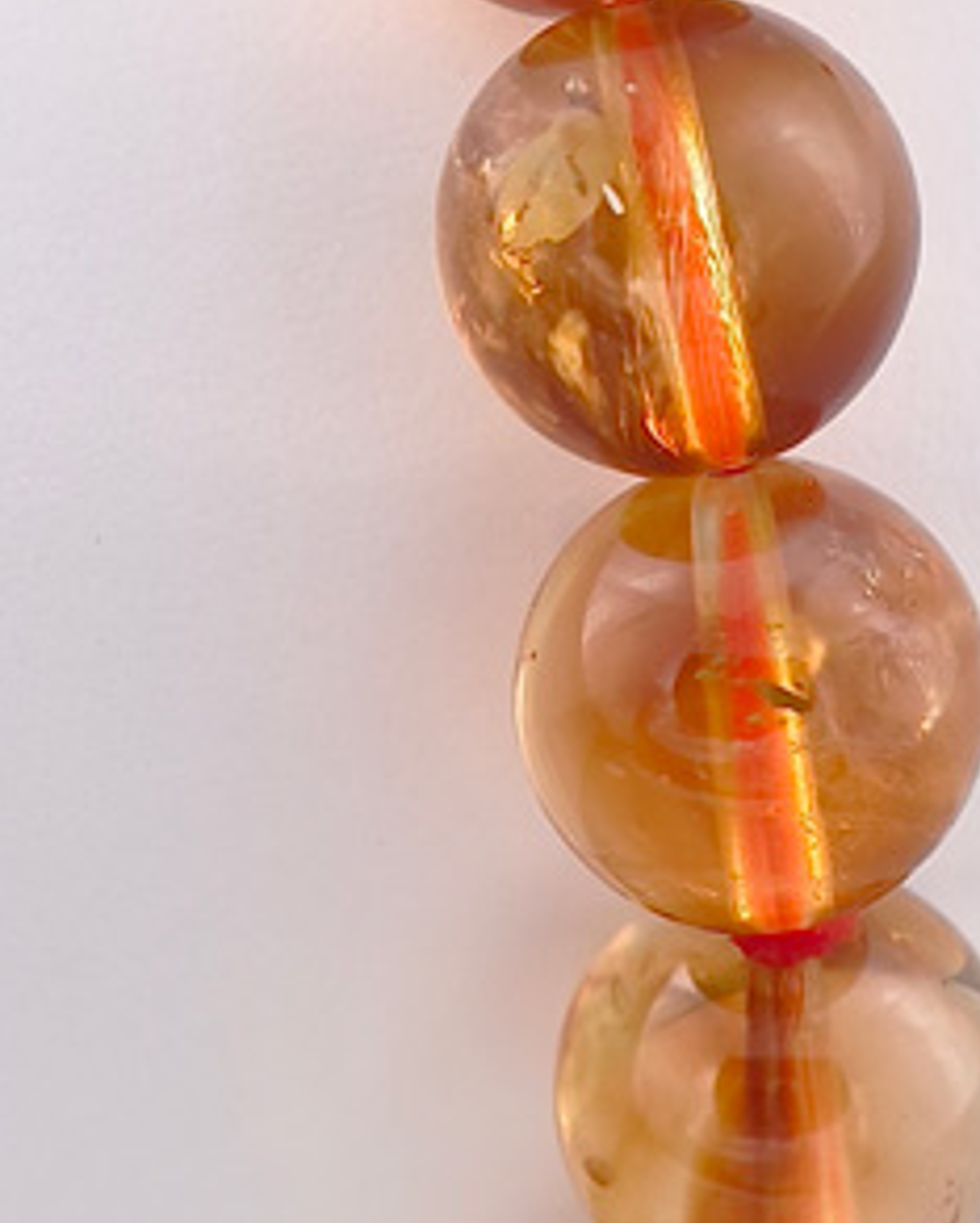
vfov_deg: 5.9
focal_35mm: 328
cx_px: 829
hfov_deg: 4.7
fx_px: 11879
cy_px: 212
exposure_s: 1/160
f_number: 2.67
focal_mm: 22.48
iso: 125
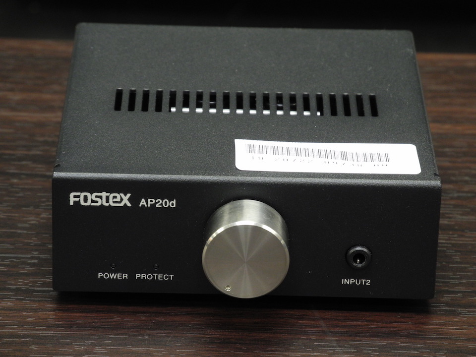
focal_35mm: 173
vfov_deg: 8.6
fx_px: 2379
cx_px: 238
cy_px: 178
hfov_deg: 11.4
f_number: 5.6
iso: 400
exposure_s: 1/11.5
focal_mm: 37
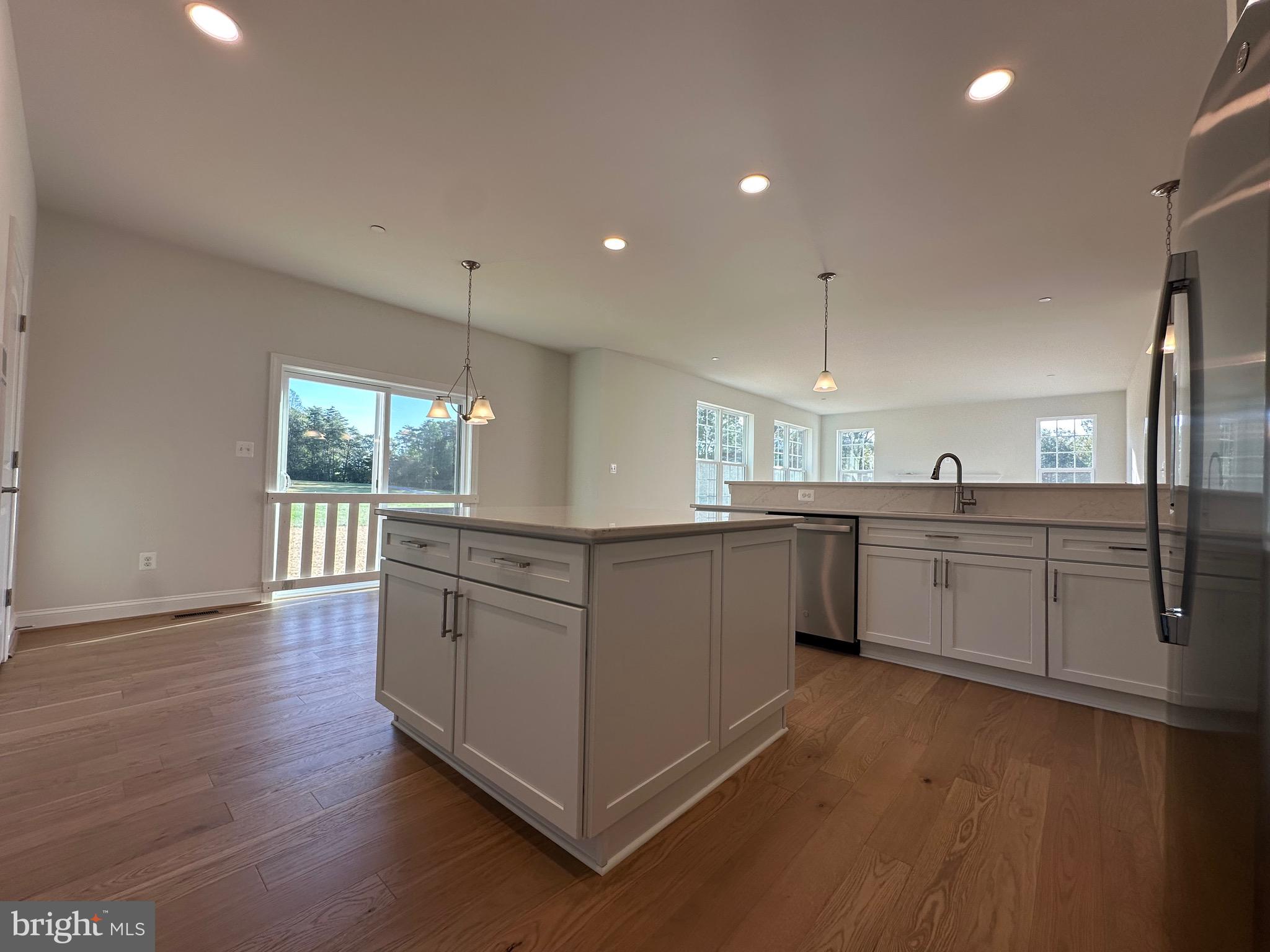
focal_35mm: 14
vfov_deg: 85.7
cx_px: 635
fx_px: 514
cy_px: 476
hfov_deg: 102.1
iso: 40
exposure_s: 1/149
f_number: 2.2
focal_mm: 2.22
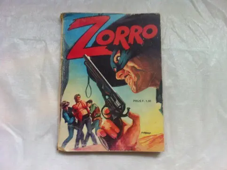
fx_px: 229
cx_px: 114
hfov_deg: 52.7
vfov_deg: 40.5
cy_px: 85
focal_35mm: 35
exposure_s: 1/17
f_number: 2.8
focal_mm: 3.85
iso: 100
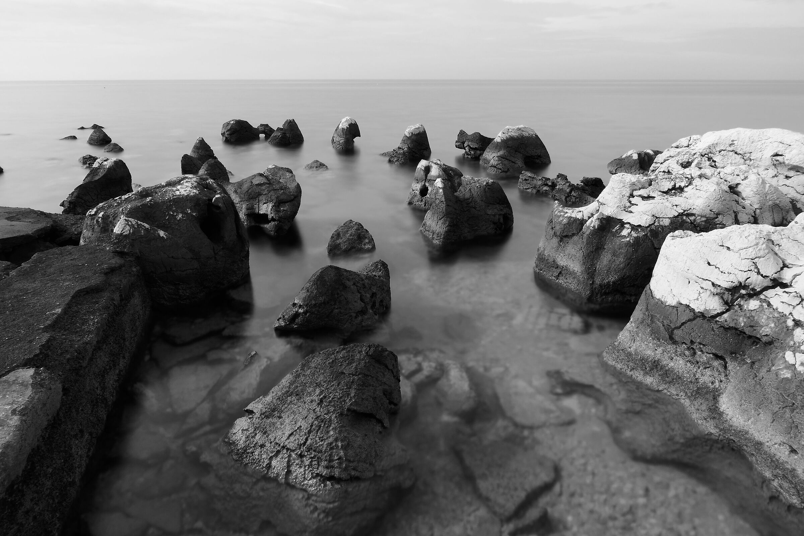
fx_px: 536
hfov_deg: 73.7
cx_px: 402
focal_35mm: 24
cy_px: 268
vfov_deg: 53.1
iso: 80
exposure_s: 40
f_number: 10
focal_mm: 8.8
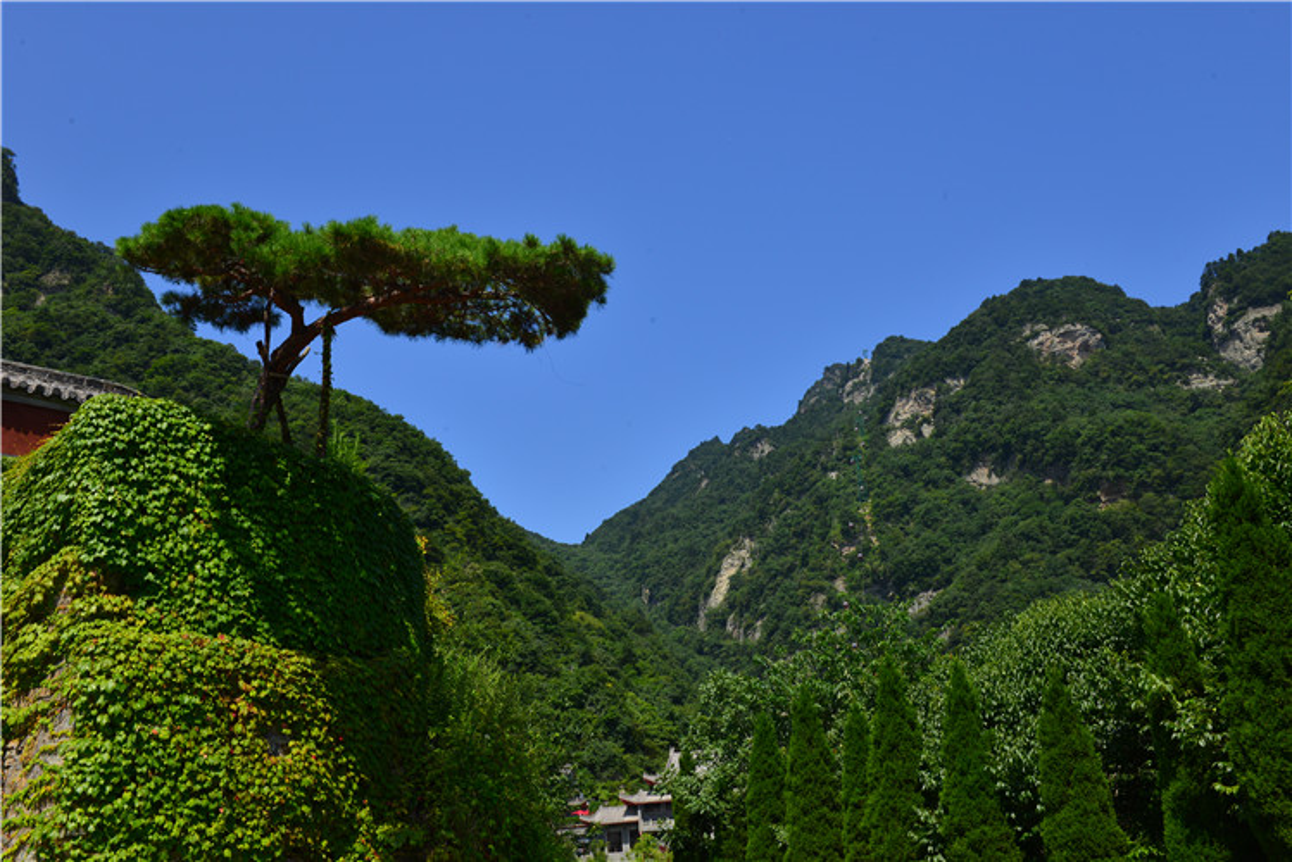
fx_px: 1113
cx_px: 646
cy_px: 431
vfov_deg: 42.4
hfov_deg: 60.3
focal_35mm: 31
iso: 100
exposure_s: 1/100
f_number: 16
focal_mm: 31
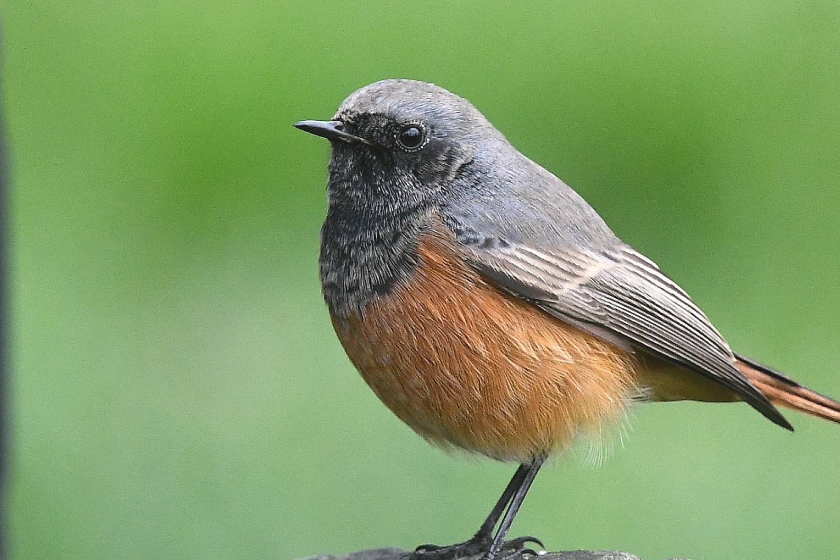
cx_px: 464
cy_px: 308
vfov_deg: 1.4
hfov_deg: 2.0
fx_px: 23726
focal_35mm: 1017
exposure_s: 1/640
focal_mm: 420
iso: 1600
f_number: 5.6
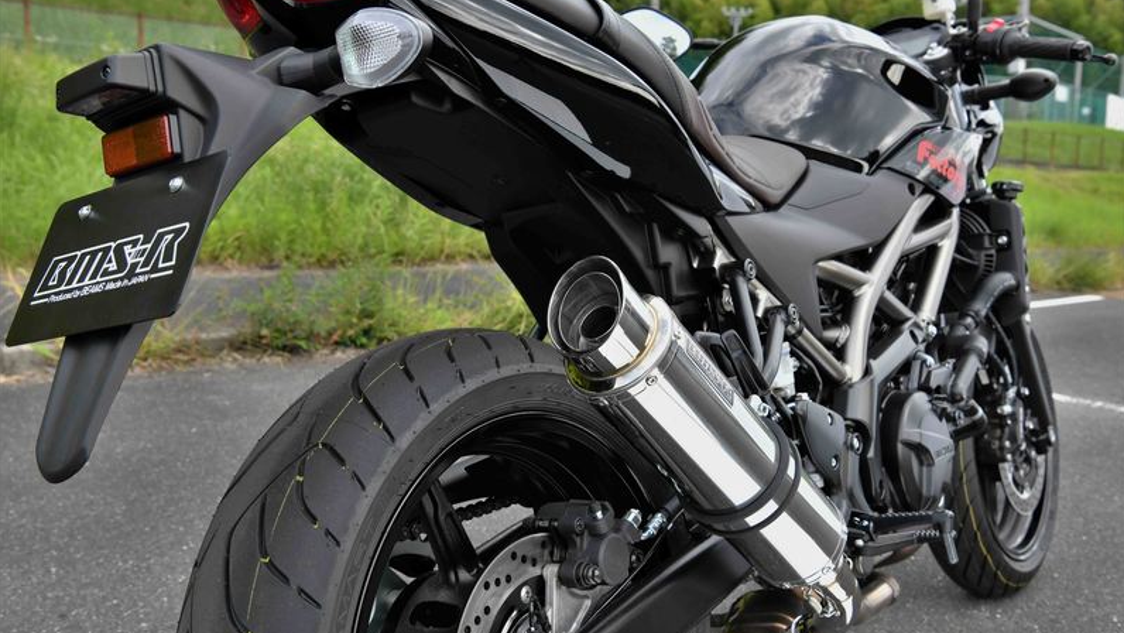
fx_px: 1192
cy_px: 341
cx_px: 563
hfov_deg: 50.5
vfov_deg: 29.7
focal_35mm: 40
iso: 800
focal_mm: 38
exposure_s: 1/500
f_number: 9
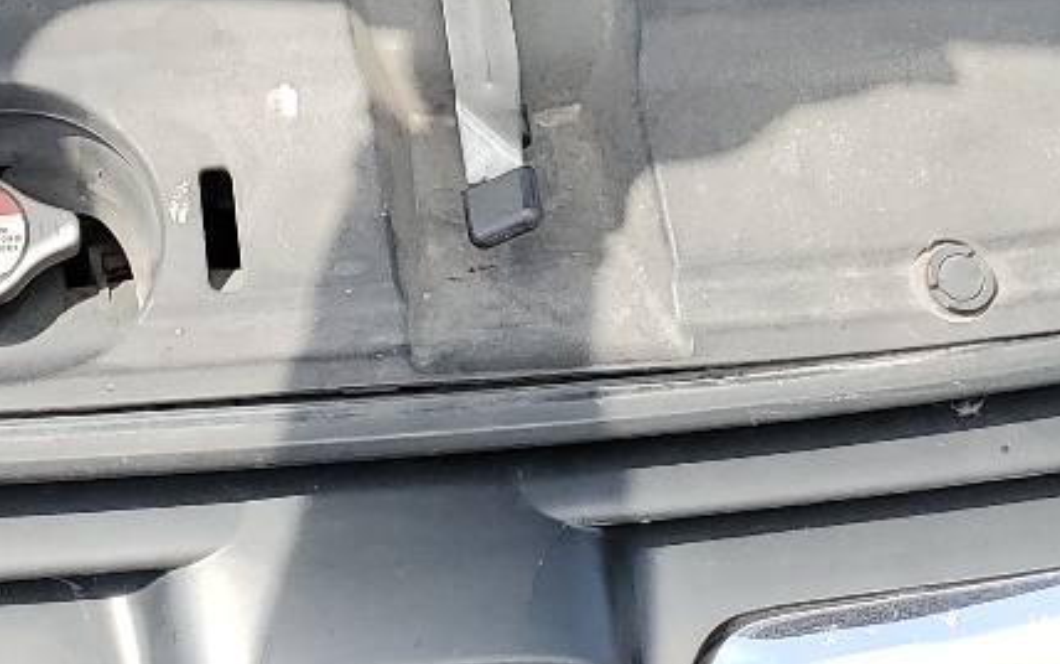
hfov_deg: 20.0
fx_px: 2977
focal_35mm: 103
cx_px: 235
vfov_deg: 12.0
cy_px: -406
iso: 50
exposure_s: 1/833
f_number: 1.5
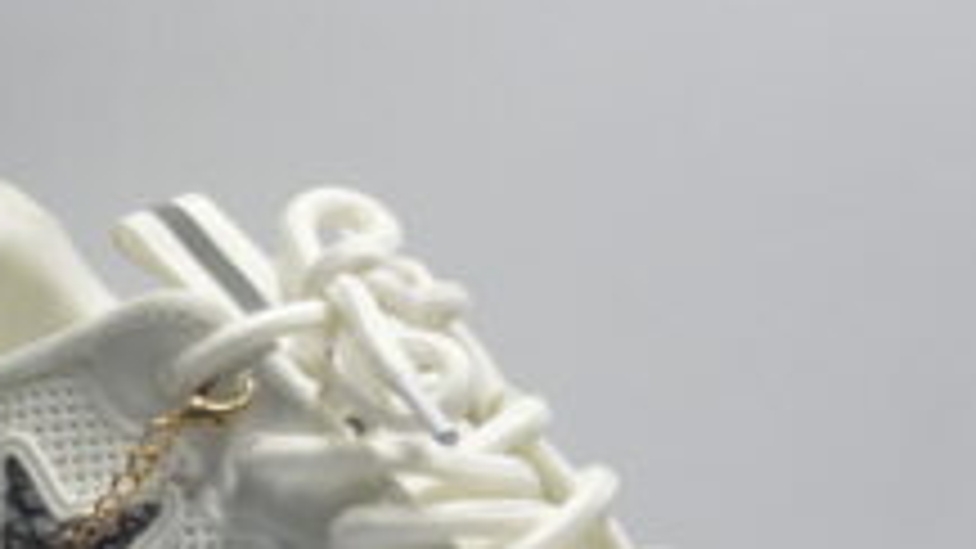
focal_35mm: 912
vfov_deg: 1.3
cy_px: 695
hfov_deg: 2.4
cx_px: 270
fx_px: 23599
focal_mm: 210
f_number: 4.8
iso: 1600
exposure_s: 1/500
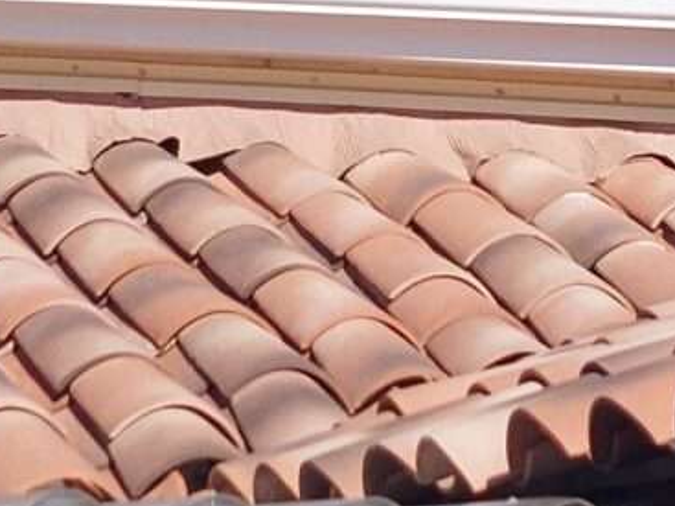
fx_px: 2612
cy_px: -394
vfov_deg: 10.4
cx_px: 123
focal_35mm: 134
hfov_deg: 14.6
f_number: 1.8
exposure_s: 1/1883
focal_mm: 5.23
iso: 40
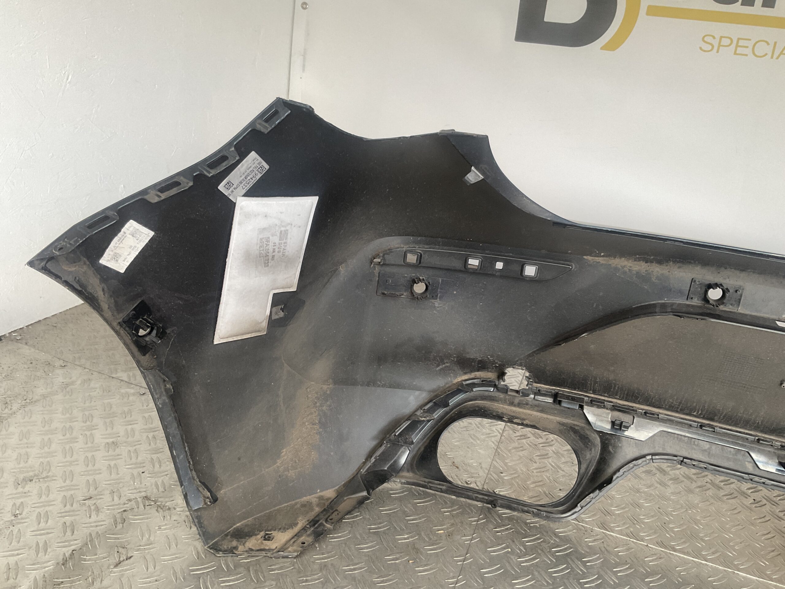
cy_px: 294
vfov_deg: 48.2
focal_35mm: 29
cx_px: 392
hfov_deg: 61.7
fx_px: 658
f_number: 1.8
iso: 64
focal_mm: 3
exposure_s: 1/100
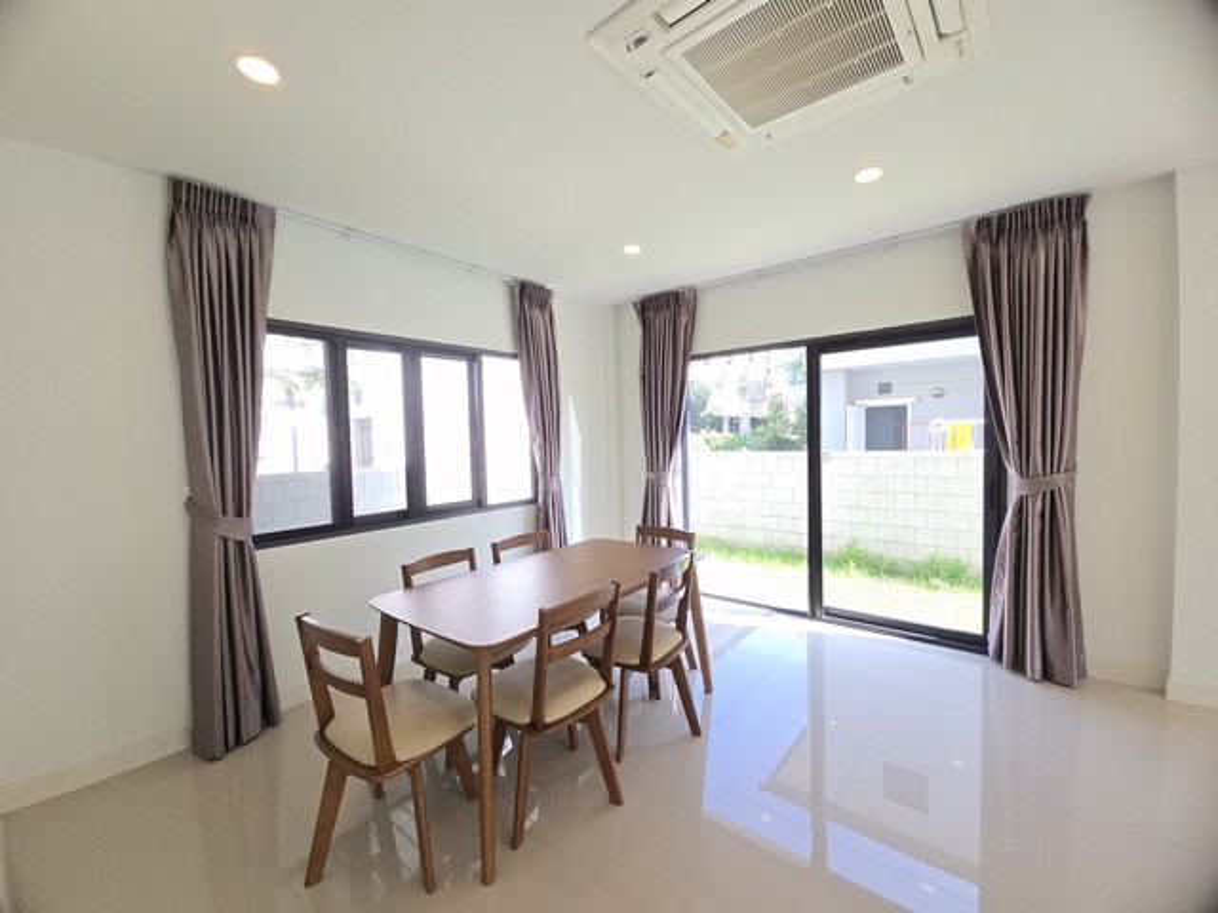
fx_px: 457
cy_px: 456
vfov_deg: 89.9
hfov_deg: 106.2
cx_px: 609
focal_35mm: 13
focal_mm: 2.2
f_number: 2.2
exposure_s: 1/100
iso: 50
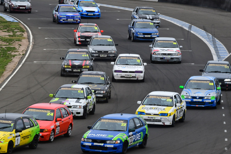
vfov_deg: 3.2
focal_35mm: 425
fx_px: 2729
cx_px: 116
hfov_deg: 4.8
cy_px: 74
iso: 500
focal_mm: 270
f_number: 11
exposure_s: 1/640
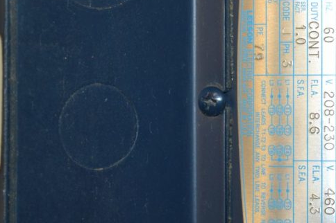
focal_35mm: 127
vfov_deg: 10.8
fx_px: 1184
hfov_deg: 15.9
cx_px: 330
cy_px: 71
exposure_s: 1/60
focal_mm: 40
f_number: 5.3
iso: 450
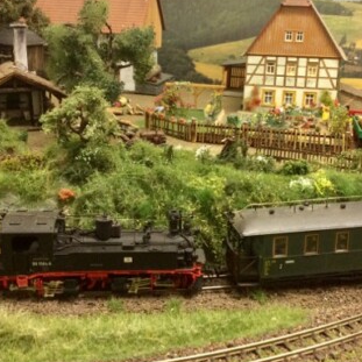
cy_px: 153
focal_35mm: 47
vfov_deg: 36.0
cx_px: 179
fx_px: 556
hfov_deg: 36.1
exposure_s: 1/25
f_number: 2.4
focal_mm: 3.3
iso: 160
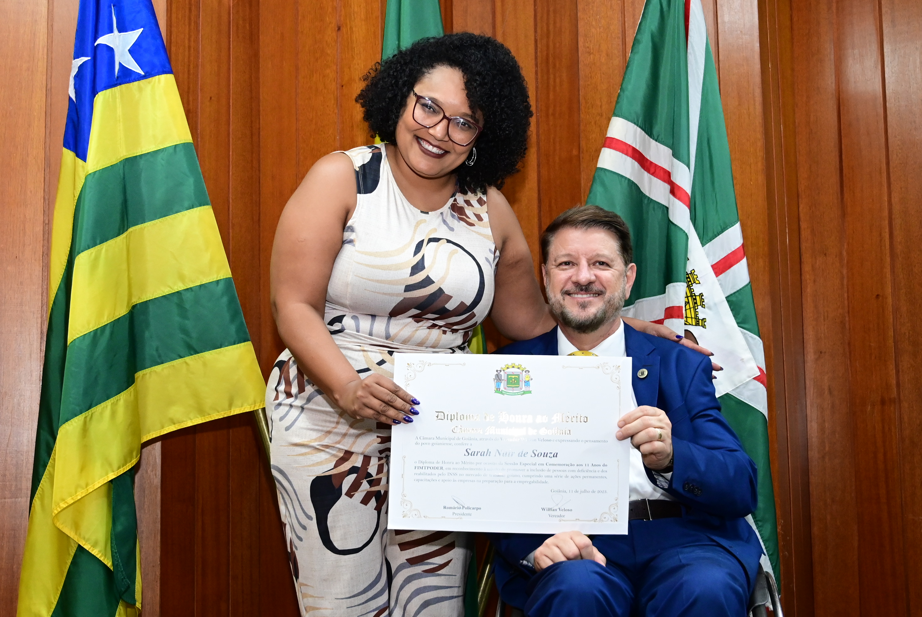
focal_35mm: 49
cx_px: 461
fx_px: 1256
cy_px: 308
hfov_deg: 40.3
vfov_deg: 27.6
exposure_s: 1/125
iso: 3200
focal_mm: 33
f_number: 4
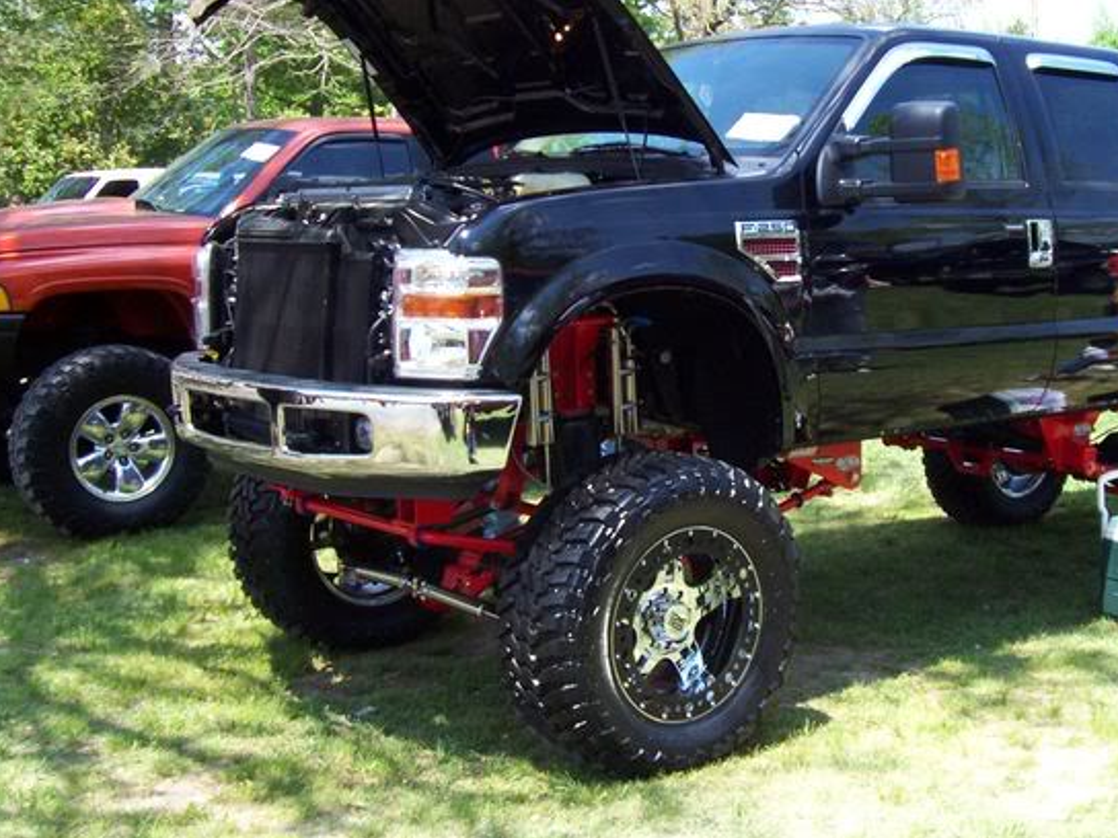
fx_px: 1615
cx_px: 812
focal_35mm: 50
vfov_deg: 29.1
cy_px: 351
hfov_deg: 37.4
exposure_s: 1/404
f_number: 2.7
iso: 80
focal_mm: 5.6
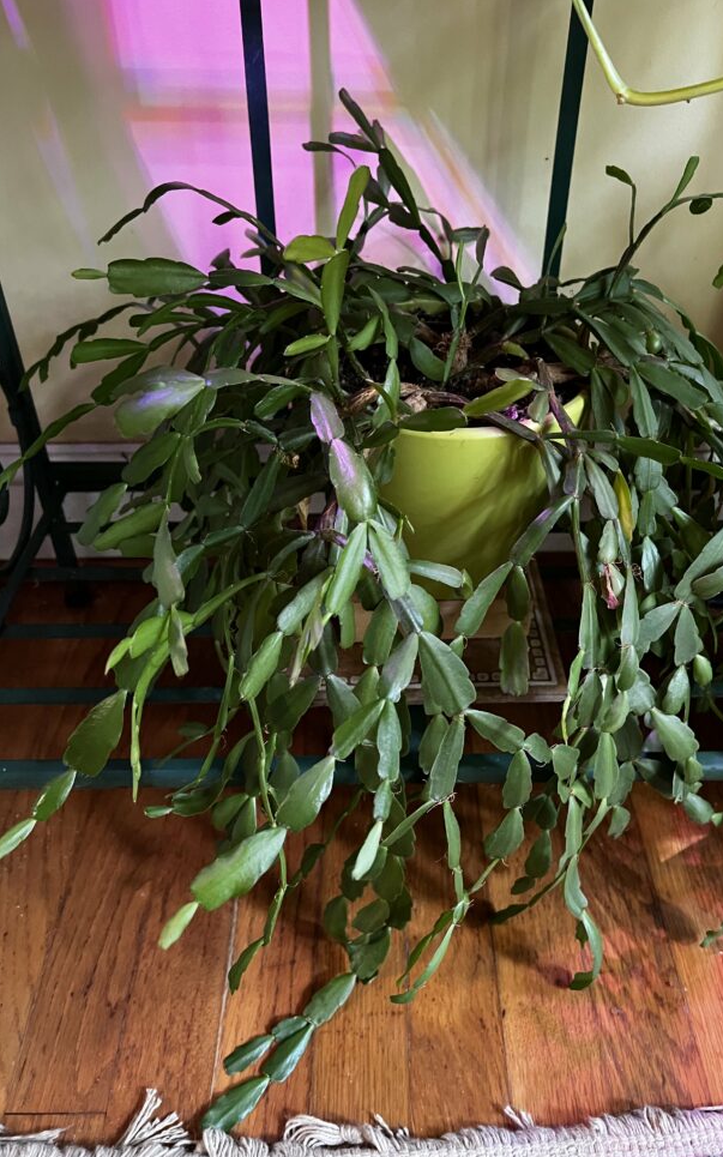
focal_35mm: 28
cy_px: 584
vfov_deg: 66.5
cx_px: 420
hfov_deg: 44.4
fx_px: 883
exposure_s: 1/38
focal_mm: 5.7
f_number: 1.5
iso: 640
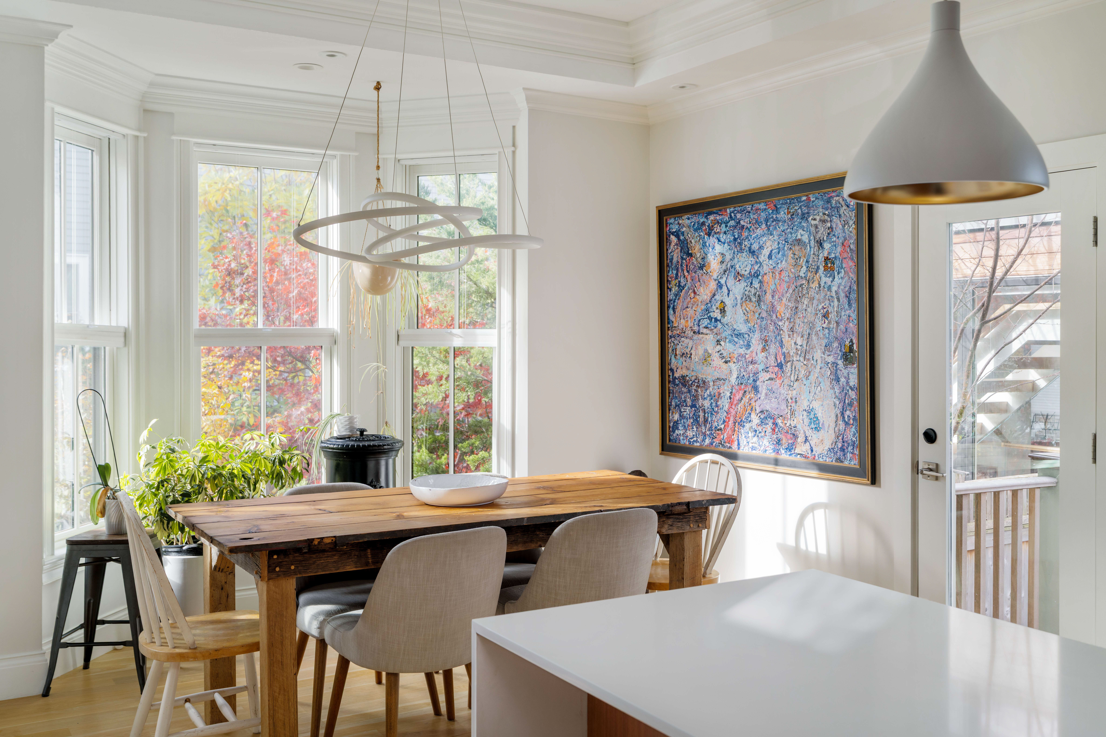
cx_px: 553
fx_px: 1044
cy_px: 368
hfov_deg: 55.8
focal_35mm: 34
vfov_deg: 38.9
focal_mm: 34
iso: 250
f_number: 6.3
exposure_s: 1/10
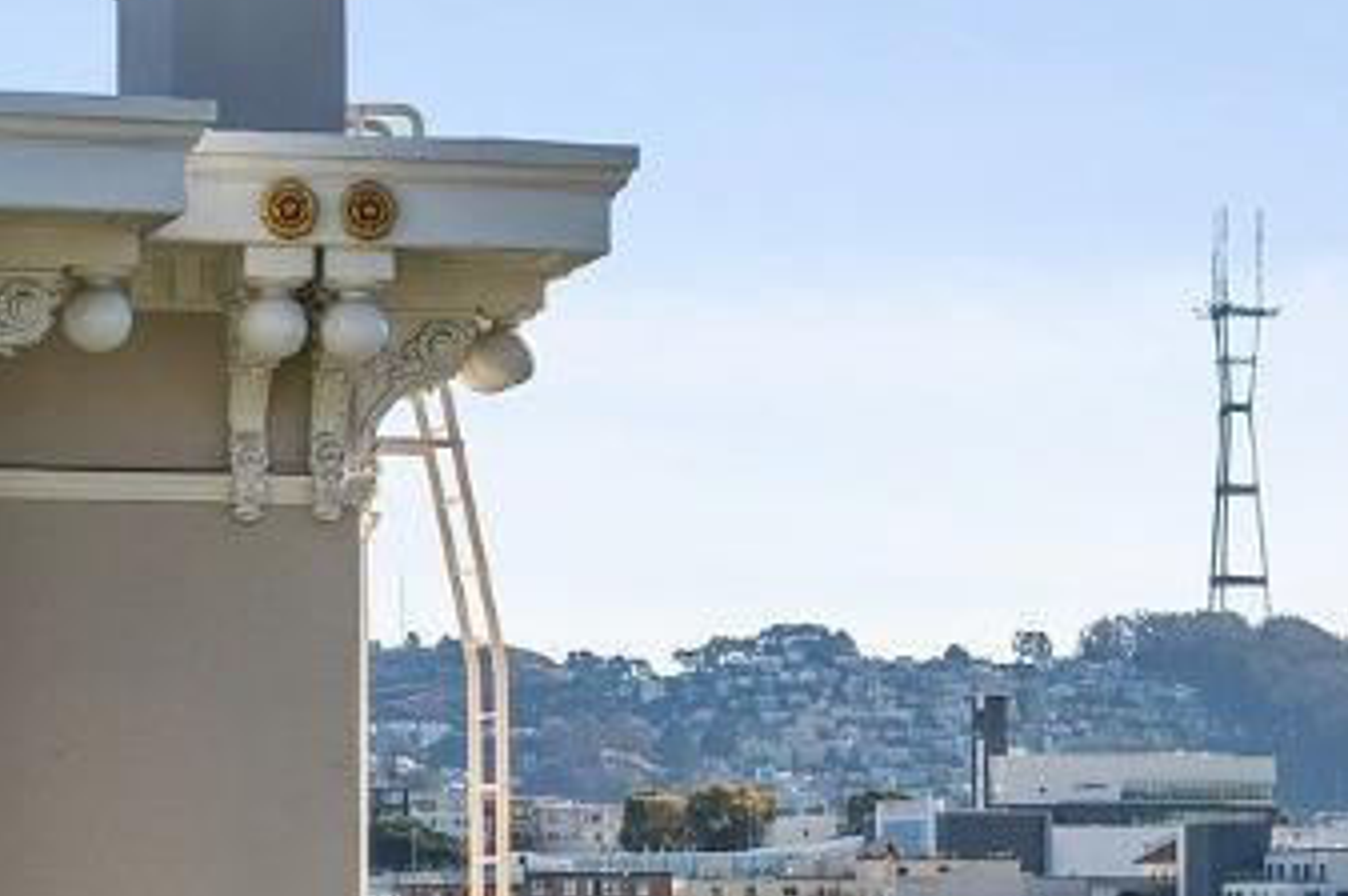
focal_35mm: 156
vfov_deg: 8.7
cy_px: 1102
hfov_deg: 13.0
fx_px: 5836
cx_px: 1392
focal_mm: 35
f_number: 8
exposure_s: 1/1250
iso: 320
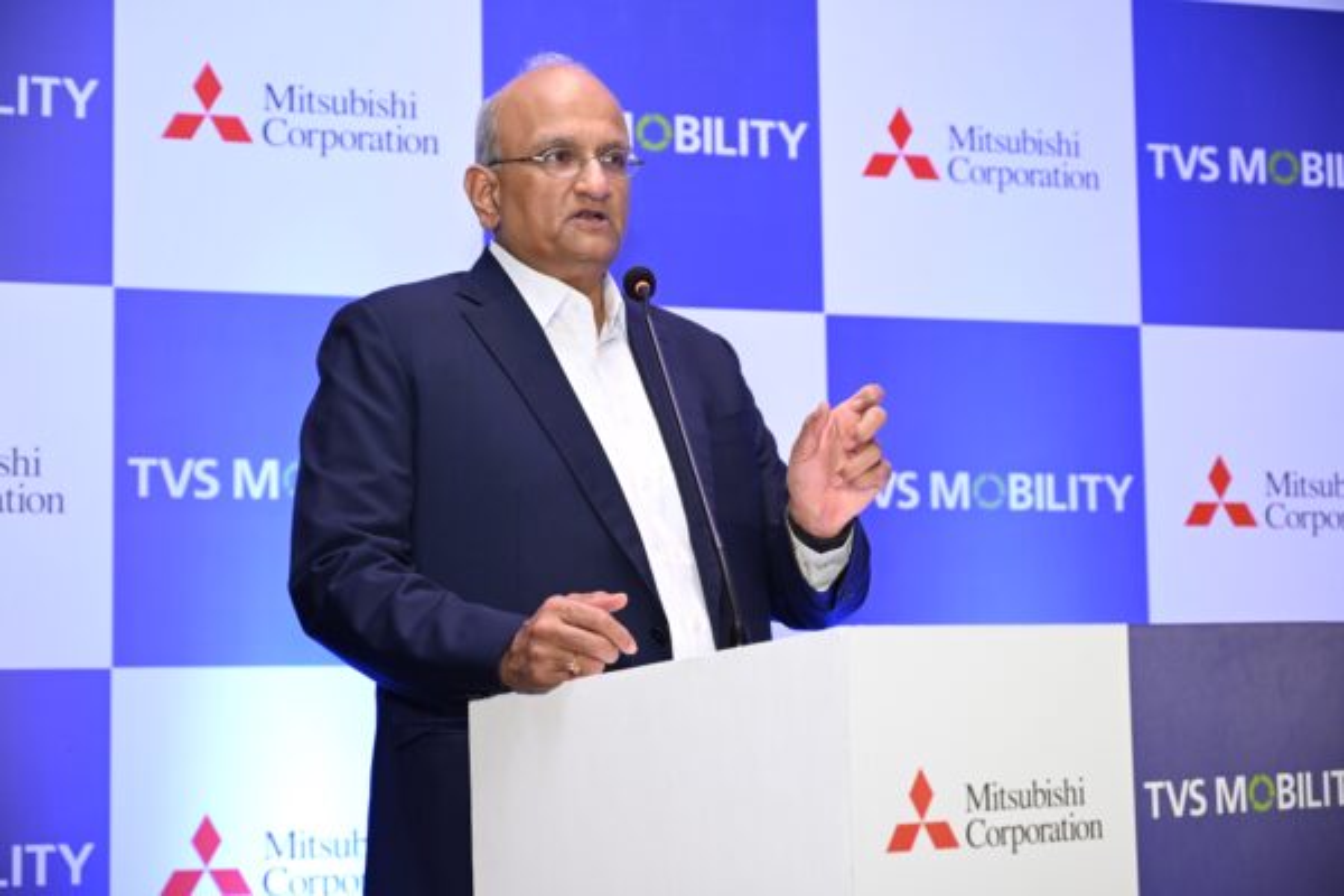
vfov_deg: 19.5
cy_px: 448
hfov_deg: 28.8
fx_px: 2613
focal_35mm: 70
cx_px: 672
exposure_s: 1/200
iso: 1600
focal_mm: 70
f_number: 5
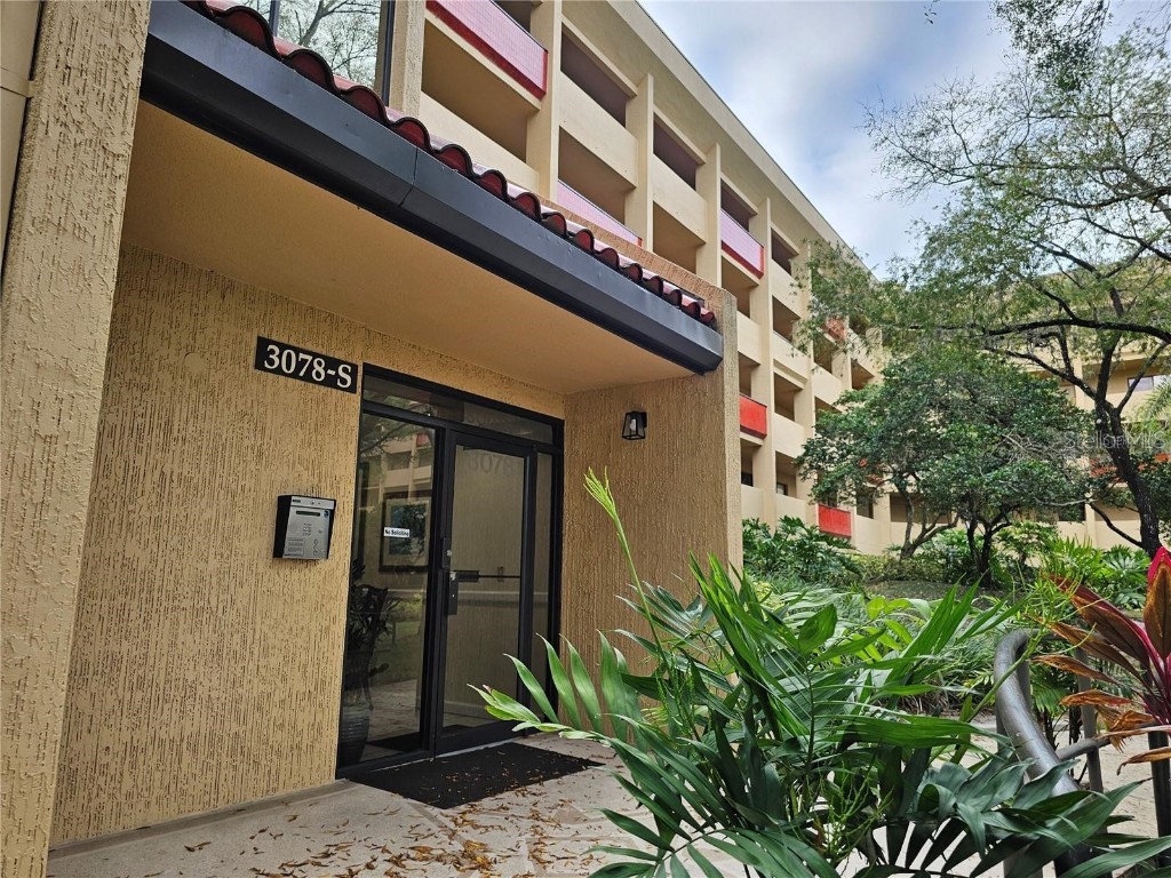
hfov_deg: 73.9
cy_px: 439
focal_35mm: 23
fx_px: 778
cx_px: 586
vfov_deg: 58.9
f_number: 1.7
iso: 25
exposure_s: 1/180
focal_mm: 6.3
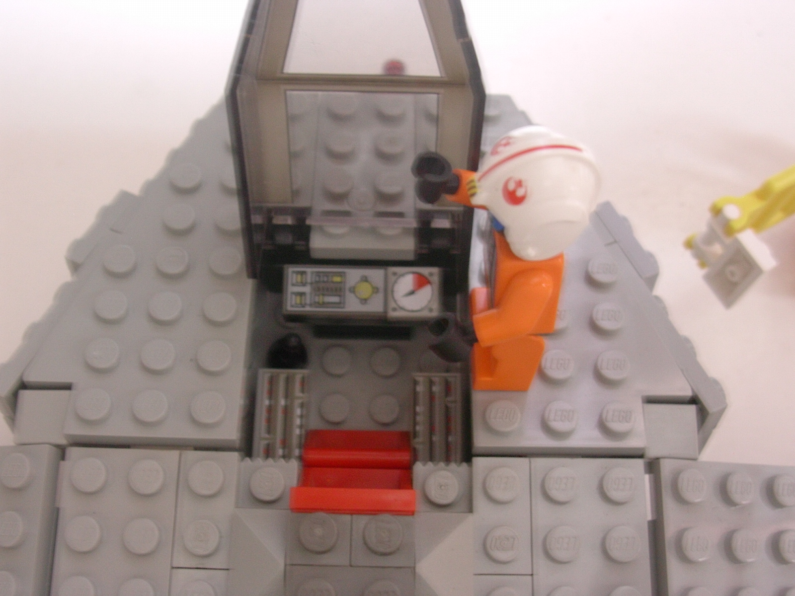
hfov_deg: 42.1
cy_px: 298
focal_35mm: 45
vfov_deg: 32.2
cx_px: 398
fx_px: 1033
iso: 70
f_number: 2.9
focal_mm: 6.7
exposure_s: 1/4.7
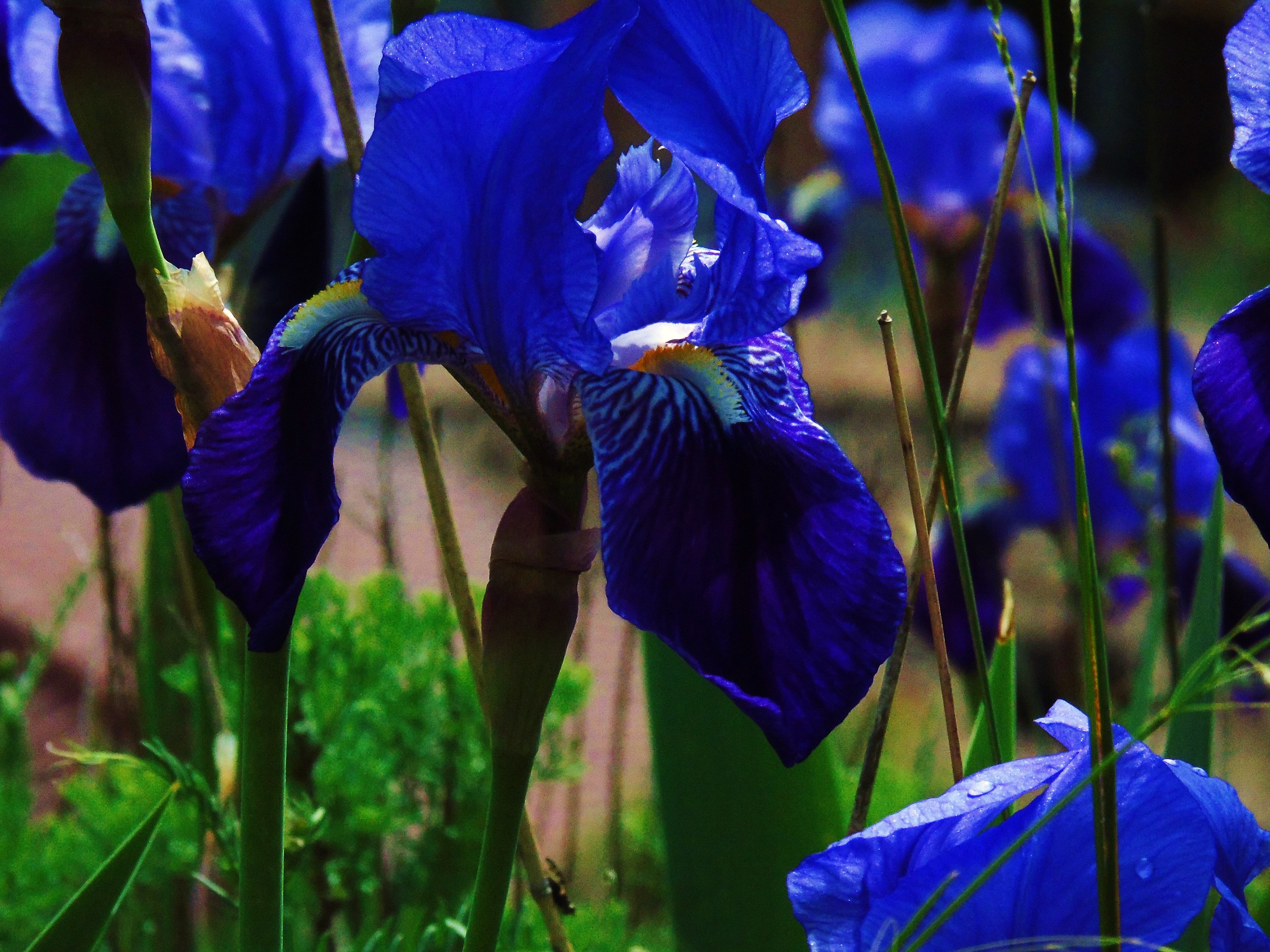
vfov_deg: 4.7
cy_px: 476
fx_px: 11630
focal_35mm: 317
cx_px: 635
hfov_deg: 6.3
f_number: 5.1
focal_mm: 57
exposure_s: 1/1500
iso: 400
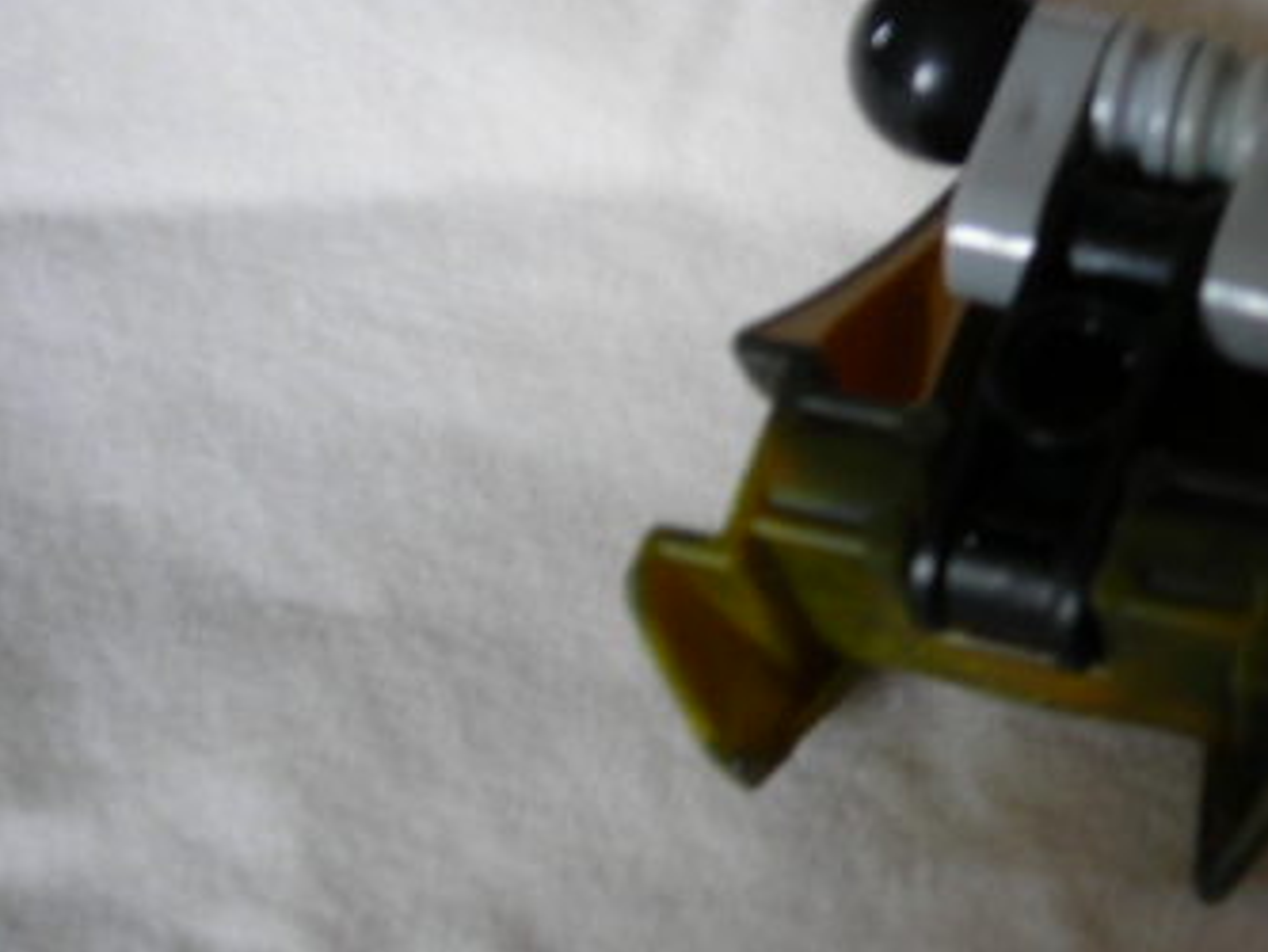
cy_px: 407
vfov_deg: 20.2
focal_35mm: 73
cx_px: 1085
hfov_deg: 26.0
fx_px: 2675
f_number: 3.2
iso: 50
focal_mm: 6.3
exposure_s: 1/15
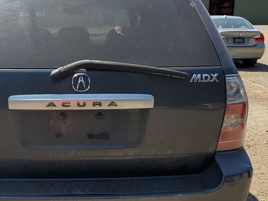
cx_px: 81
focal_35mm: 46
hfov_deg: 40.5
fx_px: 356
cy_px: 100
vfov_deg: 31.5
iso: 50
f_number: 1.5
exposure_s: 1/2500
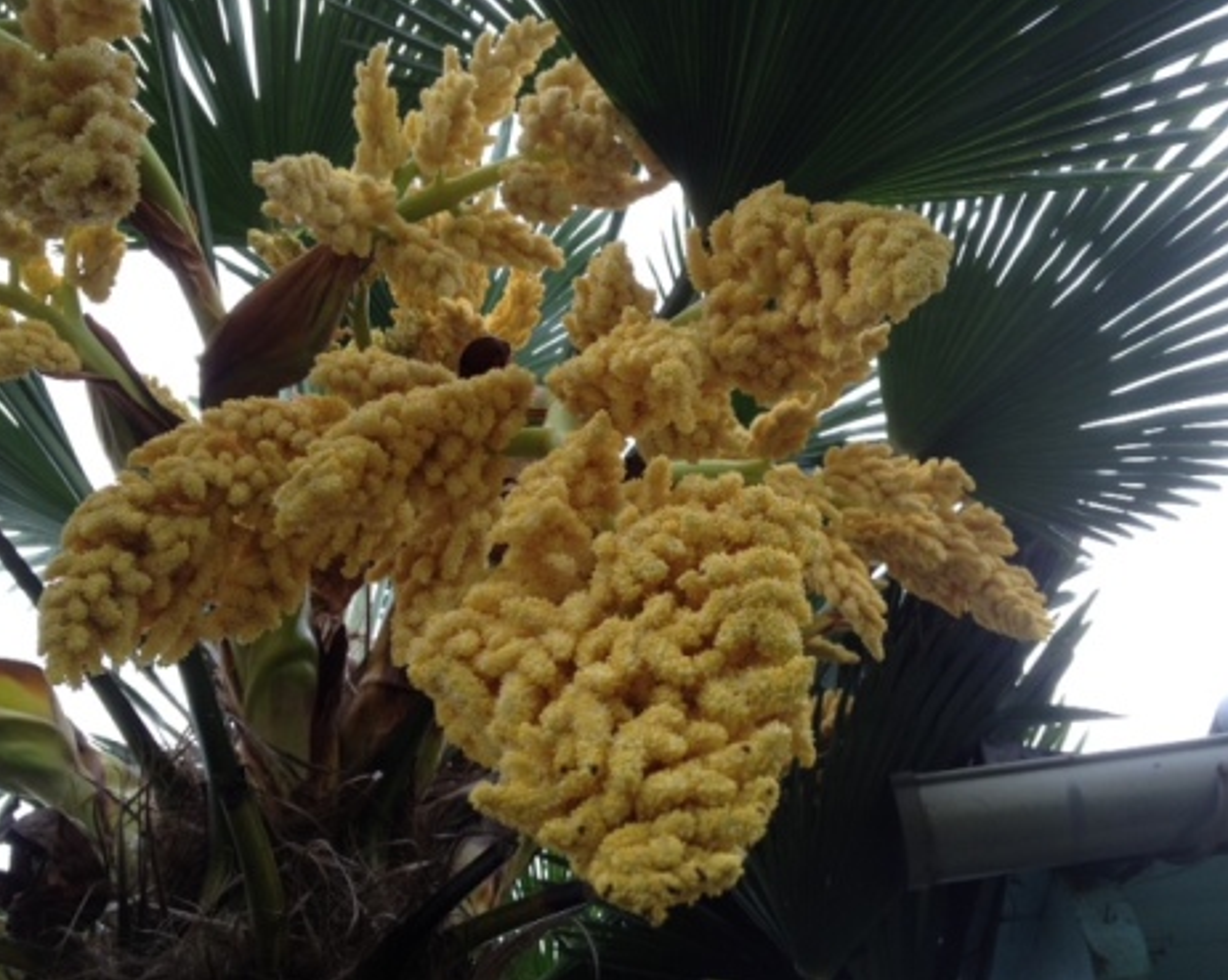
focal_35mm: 37
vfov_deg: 40.1
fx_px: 1344
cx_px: 643
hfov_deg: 49.1
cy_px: 490
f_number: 2.4
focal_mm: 4.28
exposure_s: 1/120
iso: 64
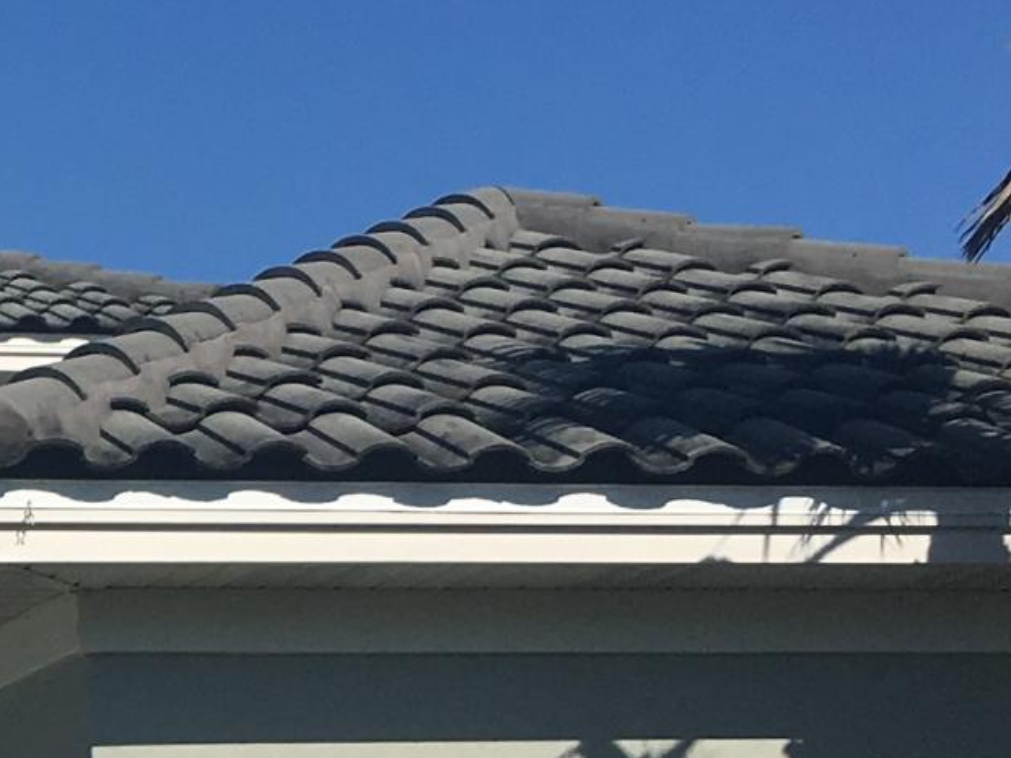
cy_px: 890
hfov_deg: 13.1
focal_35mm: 140
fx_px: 4090
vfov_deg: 10.4
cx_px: -663
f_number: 2.2
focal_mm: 4.15
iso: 25
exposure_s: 1/2849
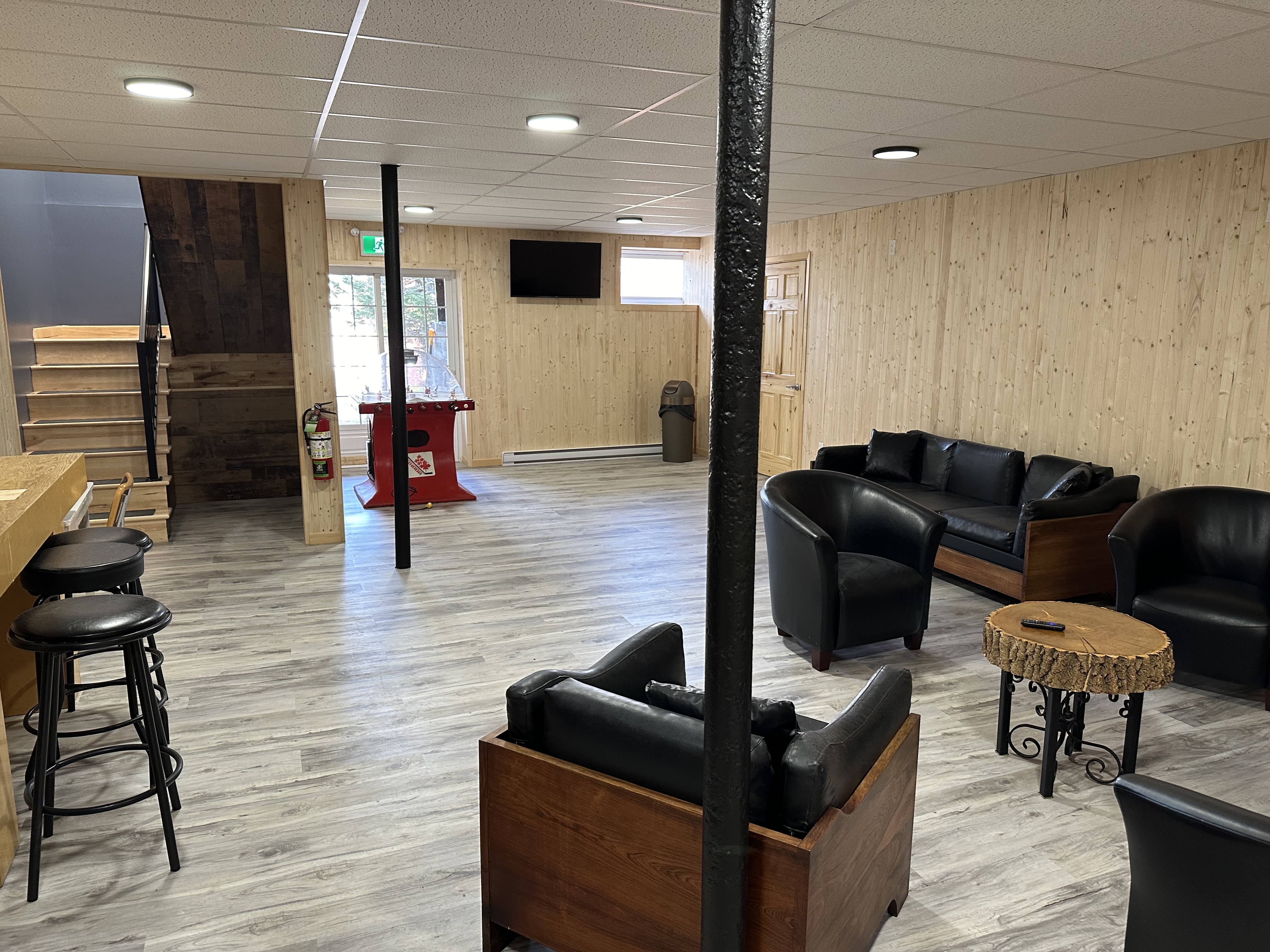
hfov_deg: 71.6
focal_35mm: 24
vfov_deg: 56.8
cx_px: 635
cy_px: 476
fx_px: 881
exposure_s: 1/60
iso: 200
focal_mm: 6.86
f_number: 1.78
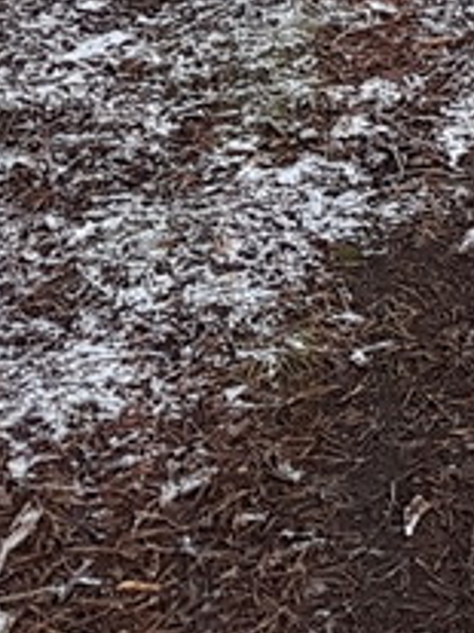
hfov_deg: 7.9
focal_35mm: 161
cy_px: -798
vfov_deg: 10.8
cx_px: 1459
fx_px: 2942
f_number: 1.7
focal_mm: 4.2
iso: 50
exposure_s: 1/50
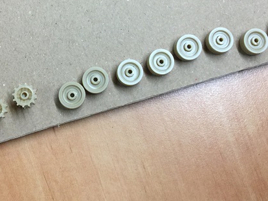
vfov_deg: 23.1
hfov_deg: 30.7
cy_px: 48
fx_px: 488
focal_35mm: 63
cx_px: 113
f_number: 2.2
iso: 50
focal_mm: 4.15
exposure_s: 1/33
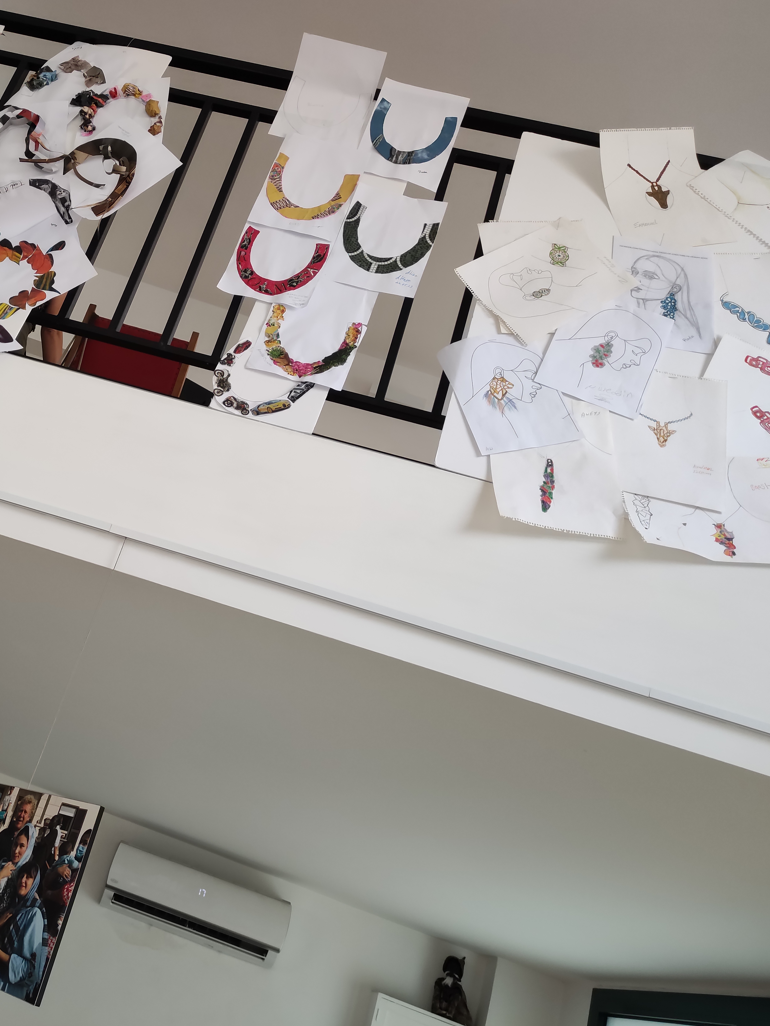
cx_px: 144
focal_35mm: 35
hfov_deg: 39.0
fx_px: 1038
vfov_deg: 52.6
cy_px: 503
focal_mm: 5.43
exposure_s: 1/100
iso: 196
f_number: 1.89
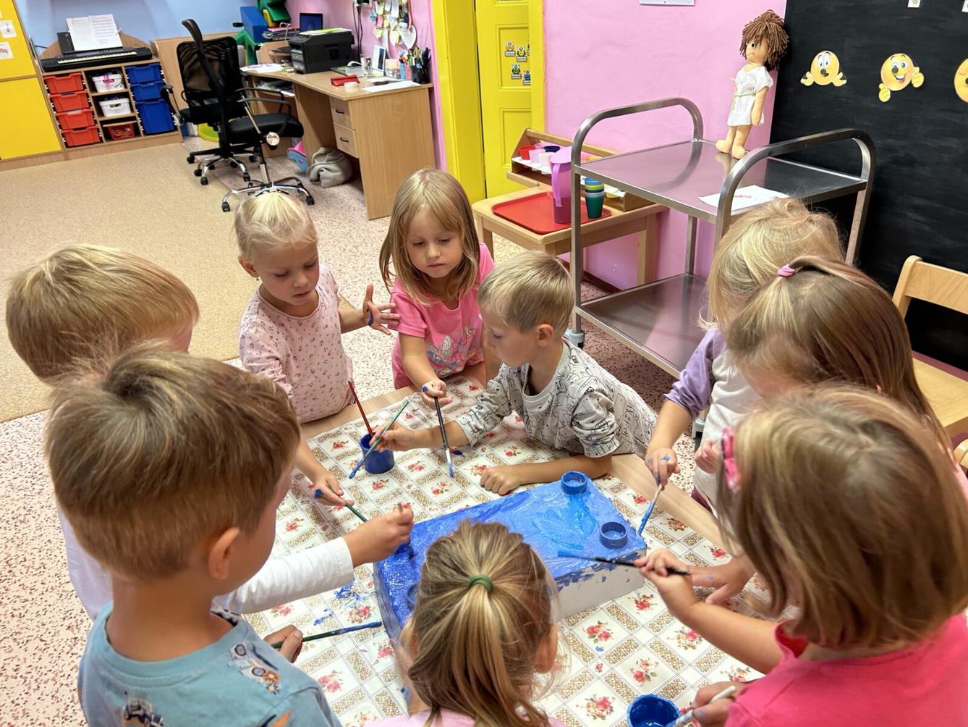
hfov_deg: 67.3
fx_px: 727
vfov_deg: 53.1
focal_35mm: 26
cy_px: 364
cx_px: 484
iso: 100
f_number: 1.5
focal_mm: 5.7
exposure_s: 1/50
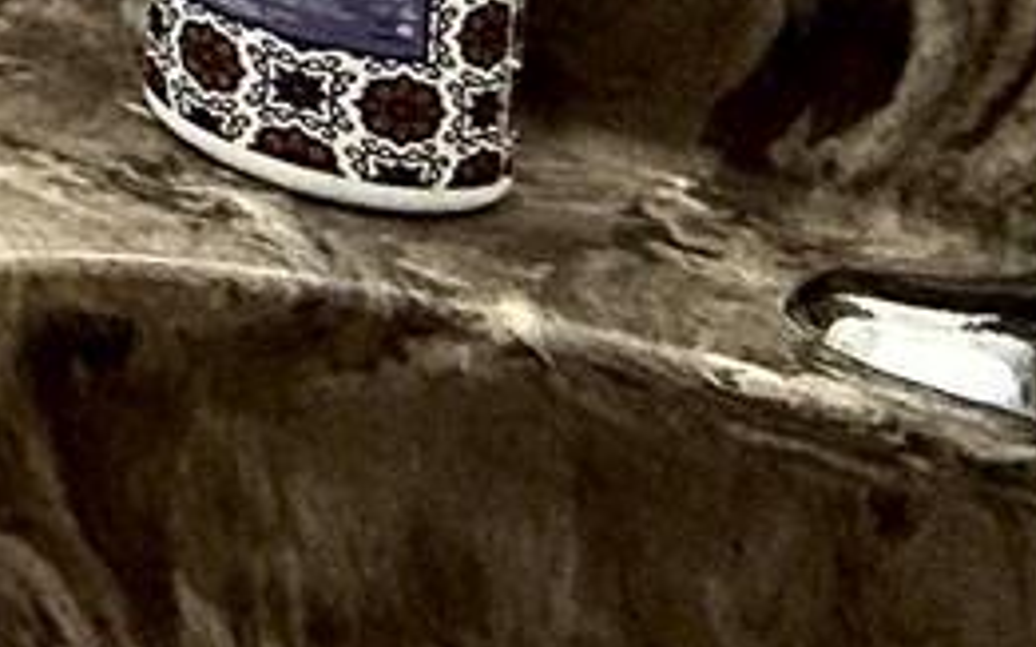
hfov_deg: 11.5
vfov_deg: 11.6
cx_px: -2080
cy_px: -957
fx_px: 2569
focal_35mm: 91
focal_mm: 2.22
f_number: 2.2
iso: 64
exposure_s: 1/694
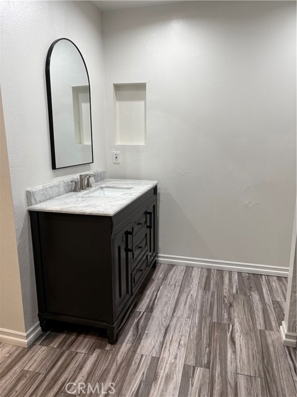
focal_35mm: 26
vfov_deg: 67.3
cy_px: 198
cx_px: 148
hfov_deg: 53.1
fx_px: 297
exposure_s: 1/60
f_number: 1.6
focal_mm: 5.96
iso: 64
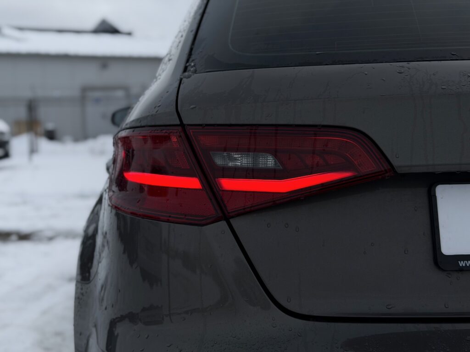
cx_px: 235
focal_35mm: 48
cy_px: 176
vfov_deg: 30.3
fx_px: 652
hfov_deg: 39.7
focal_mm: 6.76
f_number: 1.78
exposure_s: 1/2577
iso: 80
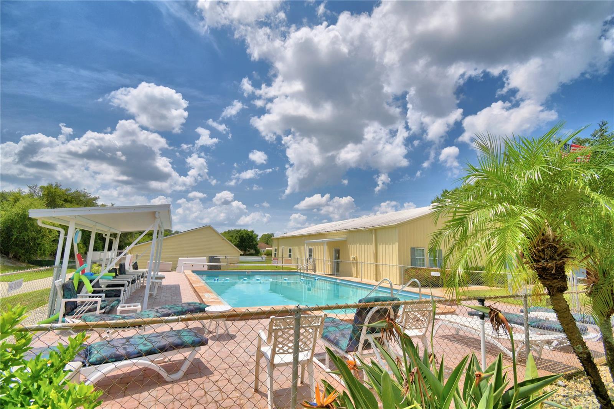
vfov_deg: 77.3
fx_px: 256
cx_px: 307
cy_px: 204
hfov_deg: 100.4
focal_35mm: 15
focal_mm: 10
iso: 100
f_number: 4.5
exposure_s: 1/2500
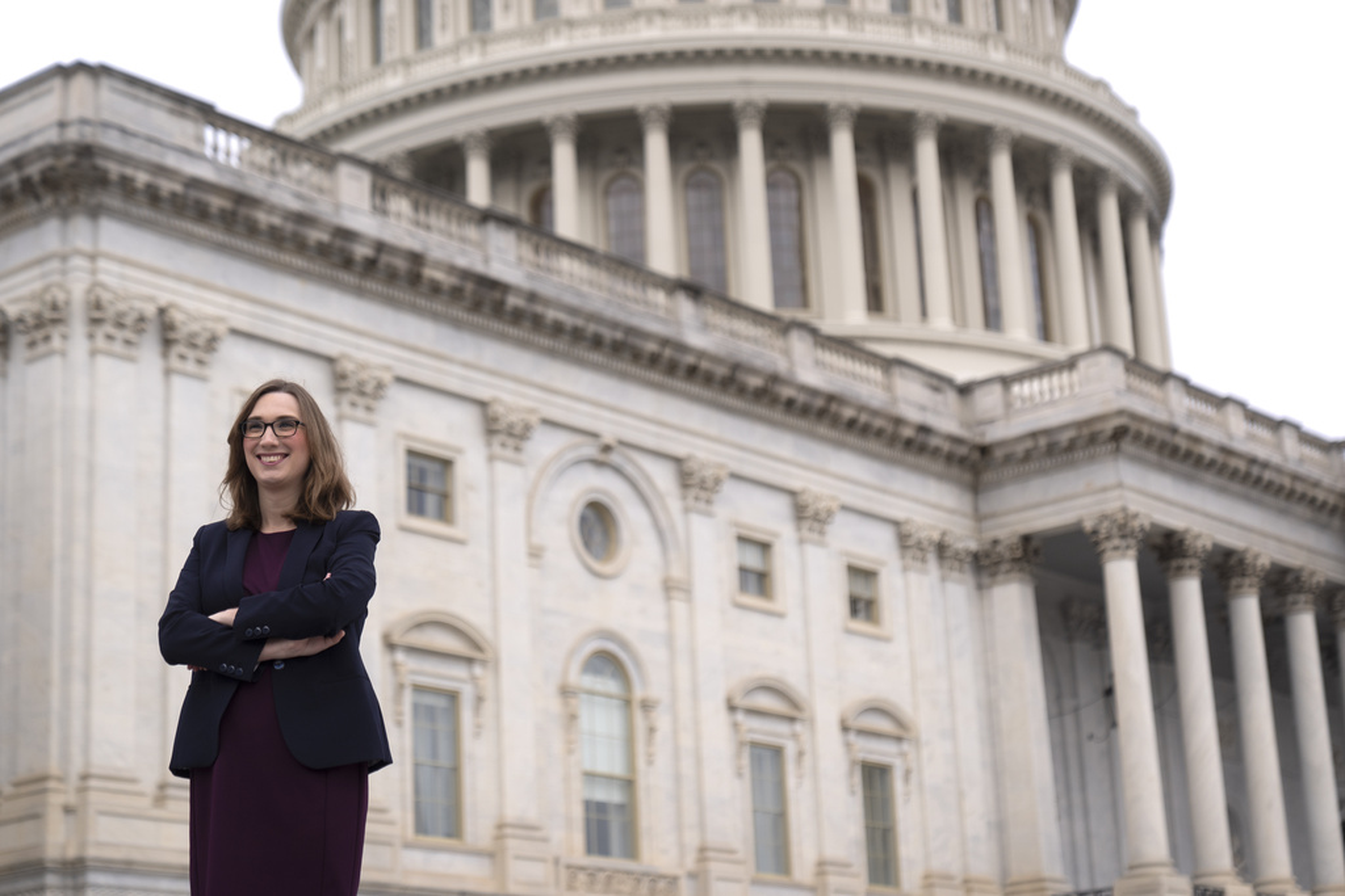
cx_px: 672
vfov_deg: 19.5
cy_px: 448
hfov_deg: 28.8
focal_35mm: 70
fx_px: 2615
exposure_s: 1/1000
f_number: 2.8
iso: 250
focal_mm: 70
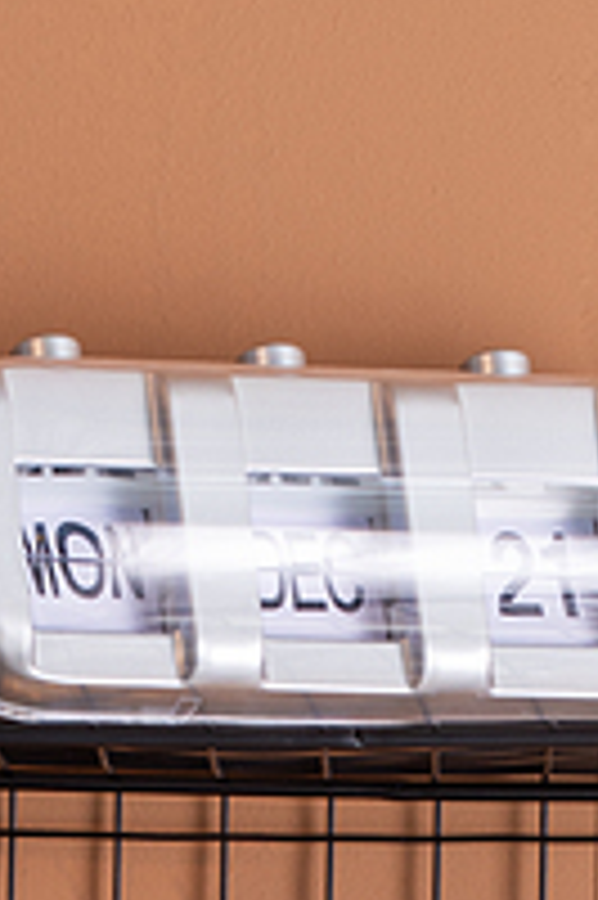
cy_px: 1784
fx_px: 13003
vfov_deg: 3.9
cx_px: 277
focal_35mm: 521
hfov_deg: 2.6
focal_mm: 120
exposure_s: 1/125
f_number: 10
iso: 125
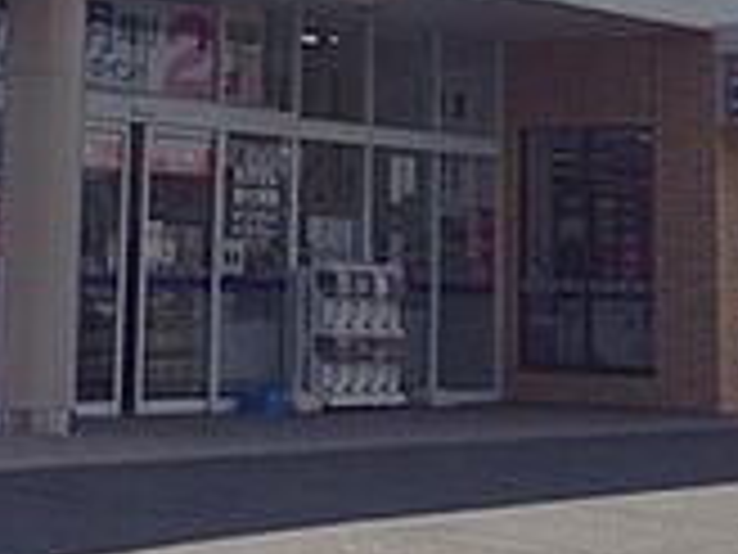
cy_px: -135
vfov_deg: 11.9
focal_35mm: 121
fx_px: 2580
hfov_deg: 16.2
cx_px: 248
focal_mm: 4.12
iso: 50
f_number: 2.4
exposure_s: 1/2358
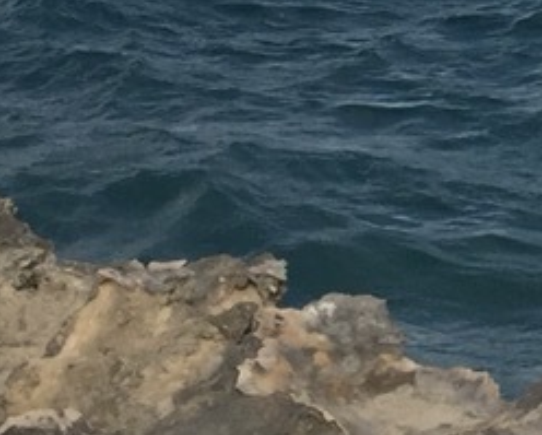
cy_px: -197
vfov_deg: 9.9
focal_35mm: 152
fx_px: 2441
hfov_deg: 11.5
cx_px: 1045
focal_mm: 4.15
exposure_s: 1/3049
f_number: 2.2
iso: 32
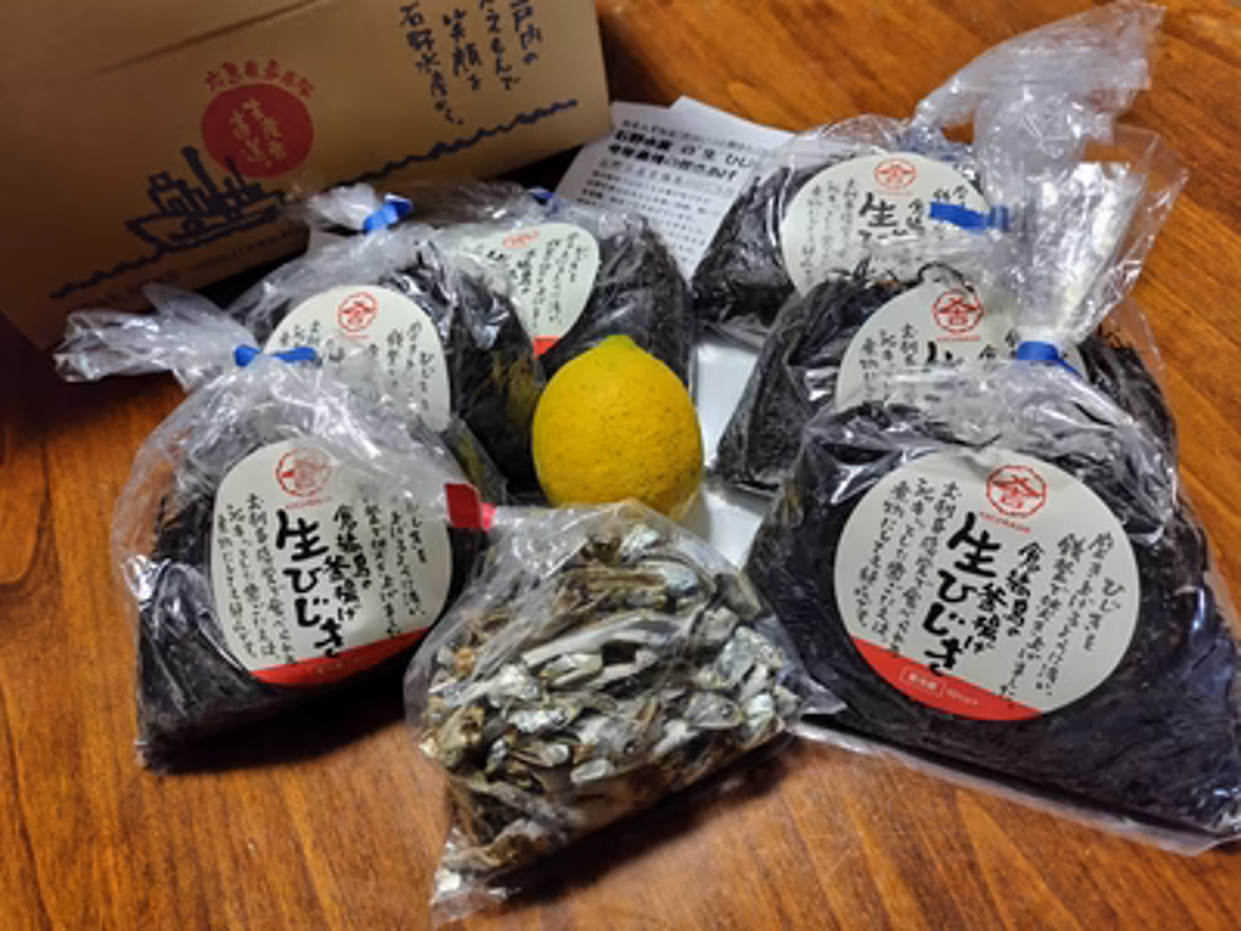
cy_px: 466
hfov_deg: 73.9
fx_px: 825
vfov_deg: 58.9
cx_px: 620
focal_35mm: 23
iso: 669
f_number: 1.9
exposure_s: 1/120
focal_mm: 5.5
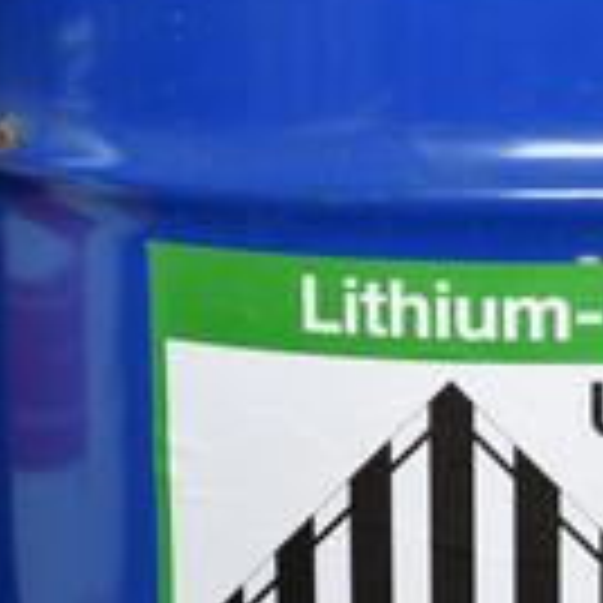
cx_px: -4
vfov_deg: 10.0
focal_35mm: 175
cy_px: 414
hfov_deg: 9.9
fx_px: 3440
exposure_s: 1/100
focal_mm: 23
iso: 250
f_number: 5
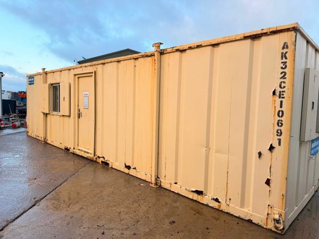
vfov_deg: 56.8
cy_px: 120
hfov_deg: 71.6
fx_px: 221
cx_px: 160
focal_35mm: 24
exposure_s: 1/100
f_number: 1.78
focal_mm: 6.76
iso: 50
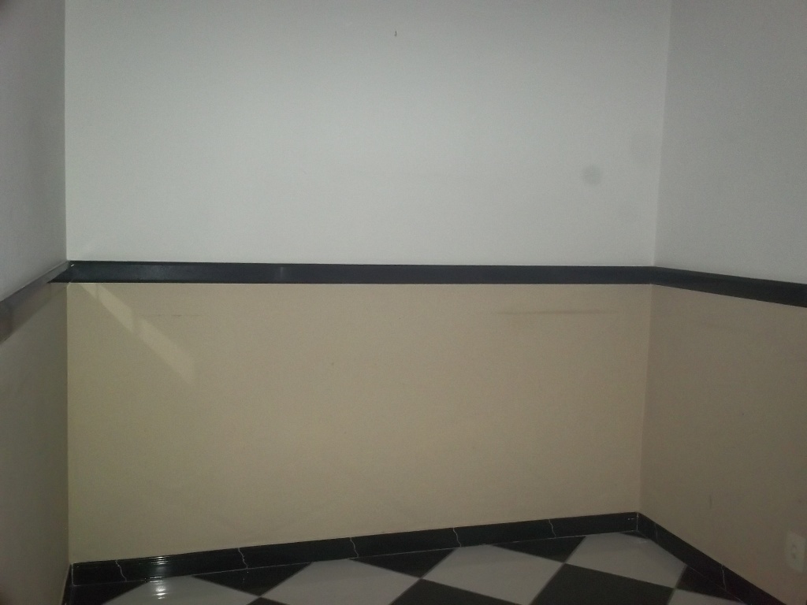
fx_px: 886
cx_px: 404
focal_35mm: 38
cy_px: 302
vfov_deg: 37.7
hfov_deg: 49.0
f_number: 4.5
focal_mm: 6.3
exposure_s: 1/60
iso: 360
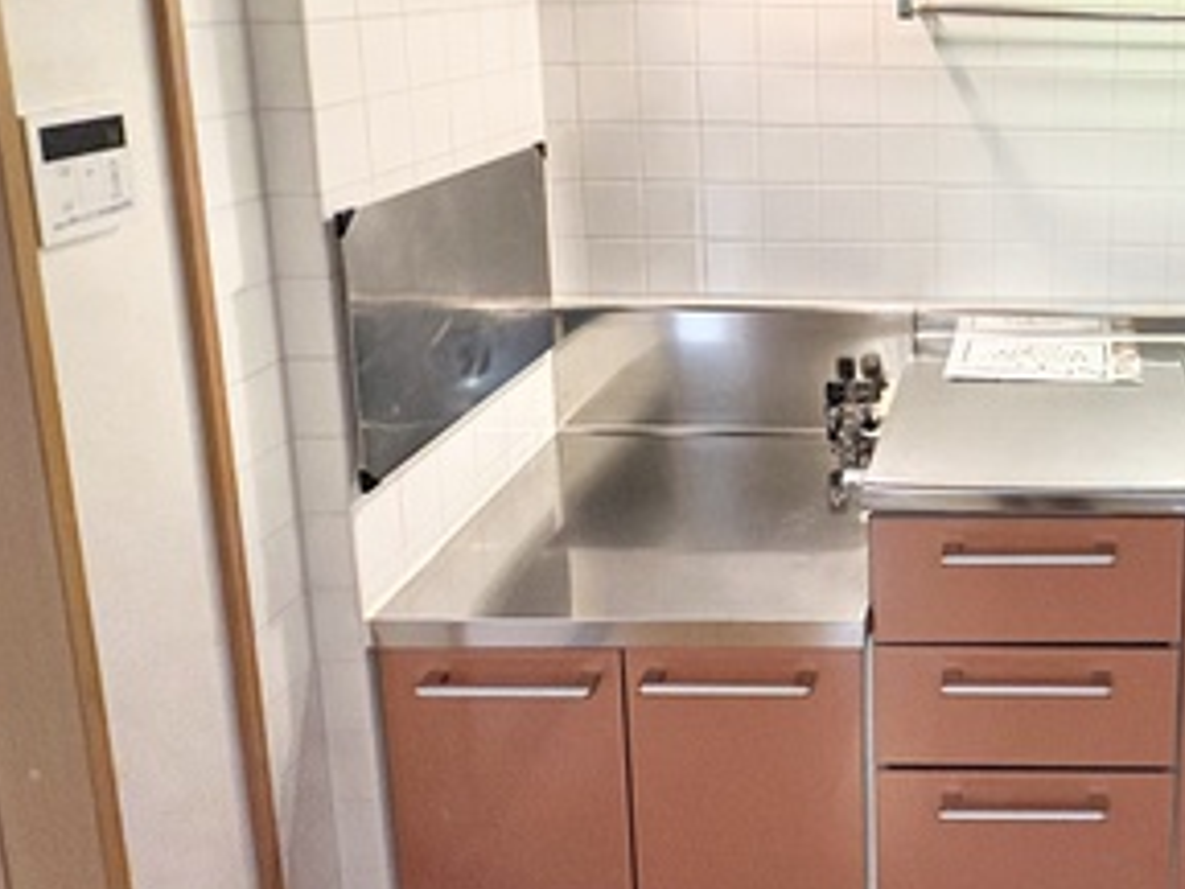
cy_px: 171
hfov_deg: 48.2
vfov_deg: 40.0
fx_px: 1164
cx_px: 1070
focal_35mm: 34
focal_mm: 2.22
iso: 250
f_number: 2.2
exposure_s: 1/120
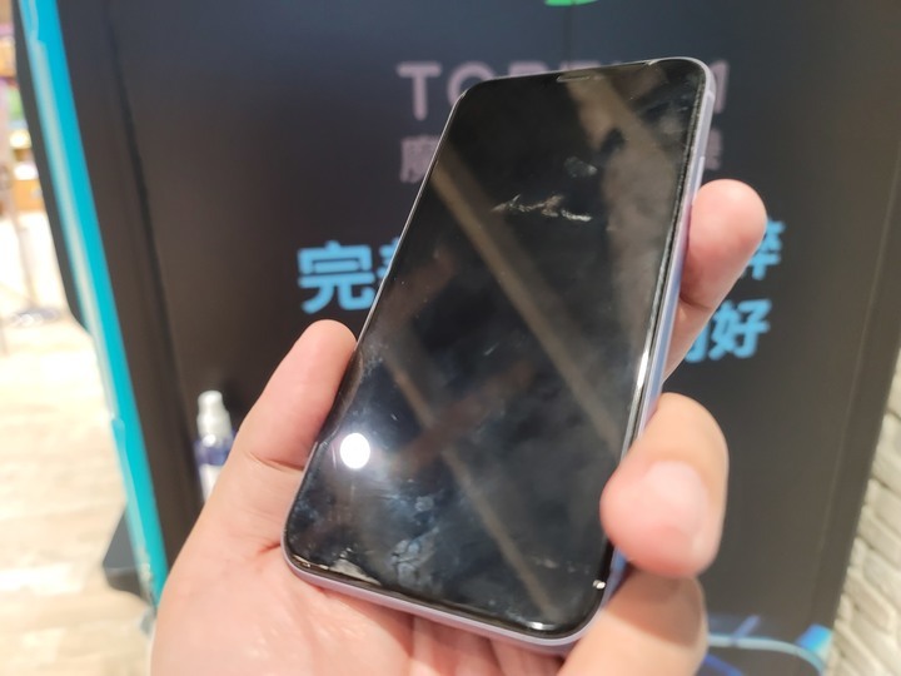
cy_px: 338
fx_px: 651
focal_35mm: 25
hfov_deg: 69.4
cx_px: 450
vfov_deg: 54.9
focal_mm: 7
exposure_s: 1/39
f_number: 1.8
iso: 400
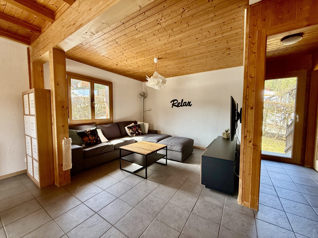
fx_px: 129
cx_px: 159
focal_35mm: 14
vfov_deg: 85.7
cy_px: 119
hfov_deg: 102.1
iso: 250
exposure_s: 1/99
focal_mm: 2.22
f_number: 2.2
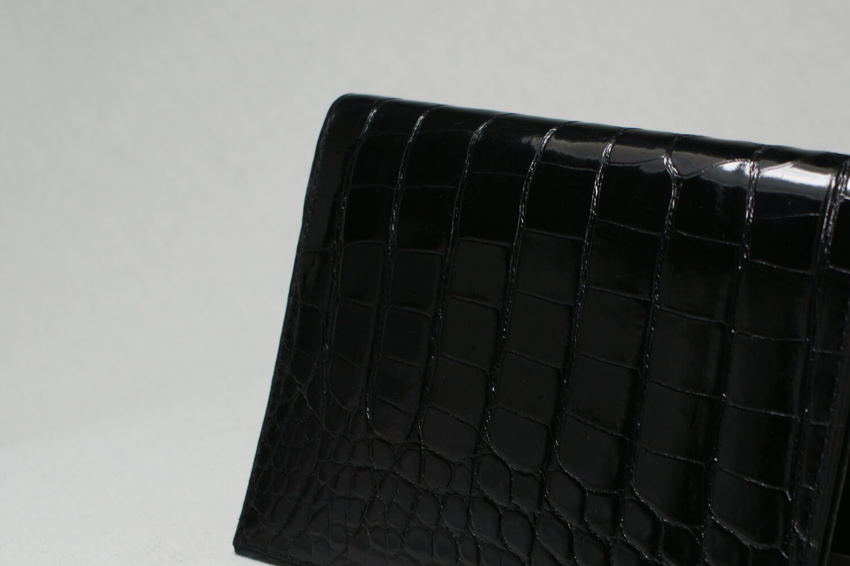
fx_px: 2121
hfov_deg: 22.5
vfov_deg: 15.2
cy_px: 372
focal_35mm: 90
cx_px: 600
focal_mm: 35
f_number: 5.6
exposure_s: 1/60
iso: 100
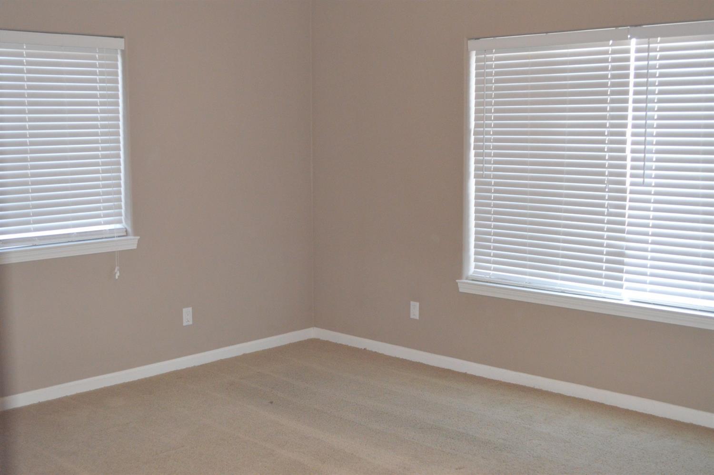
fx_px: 892
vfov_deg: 29.8
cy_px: 238
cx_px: 357
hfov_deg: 43.6
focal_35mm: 45
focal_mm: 30
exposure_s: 1/60
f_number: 4.5
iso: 2200
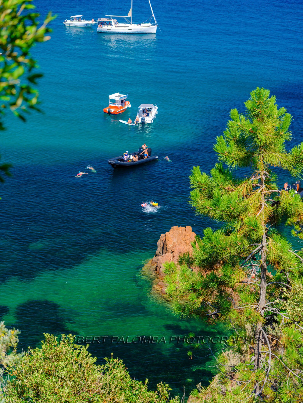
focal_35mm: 79
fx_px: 922
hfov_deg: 18.7
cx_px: 152
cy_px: 202
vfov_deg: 24.7
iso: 200
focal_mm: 100
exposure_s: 1/50
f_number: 7.1
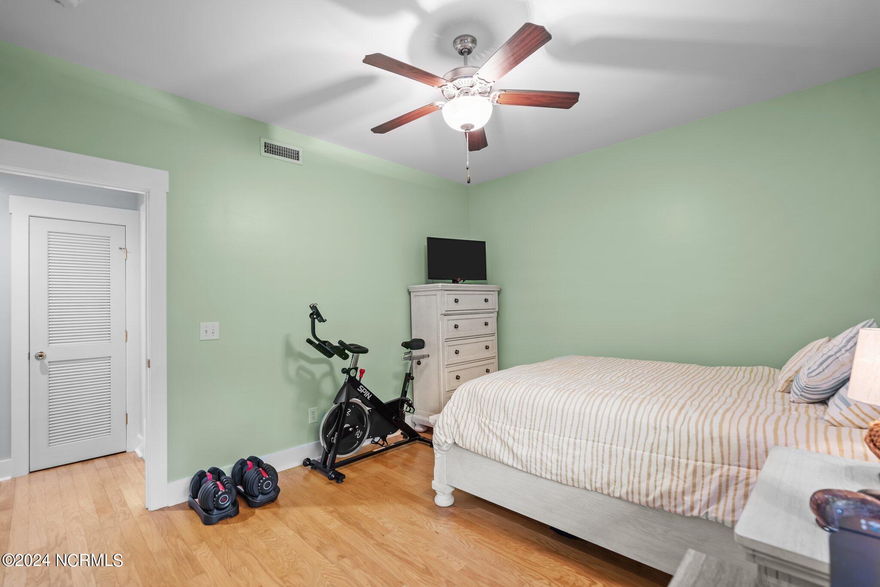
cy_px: 294
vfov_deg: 73.7
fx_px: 391
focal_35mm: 16
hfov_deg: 96.7
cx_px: 440
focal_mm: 16
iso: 250
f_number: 4
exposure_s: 1/1.25
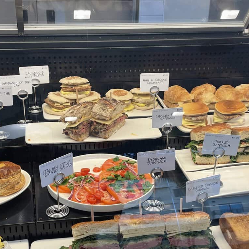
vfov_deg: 29.3
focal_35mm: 58
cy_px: 173
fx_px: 472
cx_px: 117
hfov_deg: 29.5
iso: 50
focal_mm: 4.2
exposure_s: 1/120
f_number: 1.6
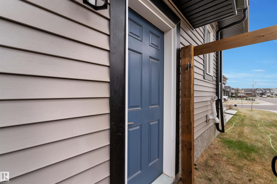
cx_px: 138
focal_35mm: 15
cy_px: 92
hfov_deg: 99.6
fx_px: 117
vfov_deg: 76.6
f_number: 6.3
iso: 200
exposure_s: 1/125
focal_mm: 15.2
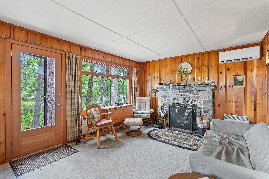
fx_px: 120
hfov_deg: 96.7
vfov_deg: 73.8
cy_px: 90
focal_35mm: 16
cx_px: 134
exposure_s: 1/10
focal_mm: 16
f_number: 5
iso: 500
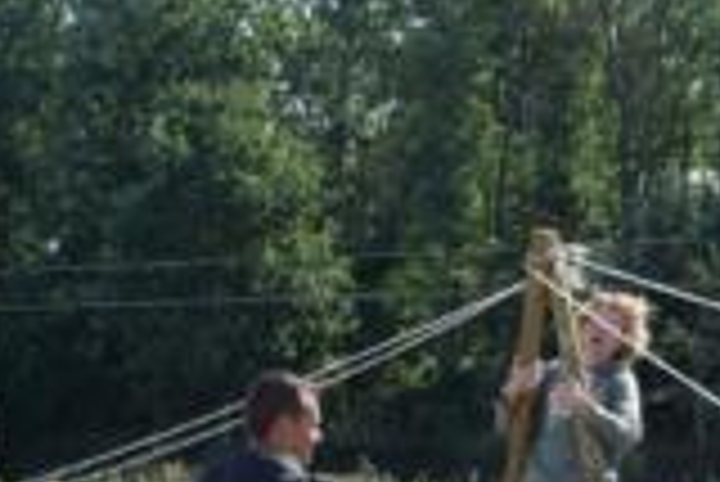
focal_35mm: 103
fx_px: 2062
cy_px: 419
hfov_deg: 19.8
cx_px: 450
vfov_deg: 13.2
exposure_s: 1/320
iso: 200
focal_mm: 22
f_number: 9
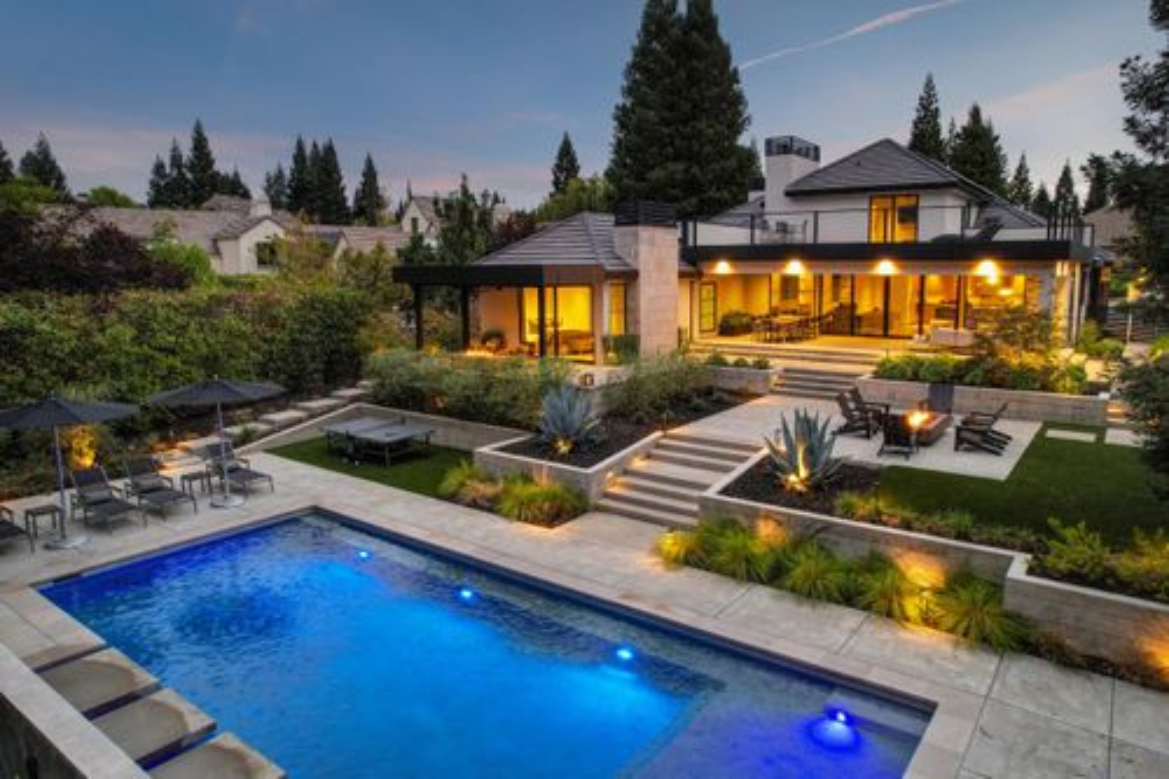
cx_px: 584
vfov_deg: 57.2
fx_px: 714
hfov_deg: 78.6
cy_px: 390
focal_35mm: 22
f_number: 2.8
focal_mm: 8.38
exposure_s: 1/15
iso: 270
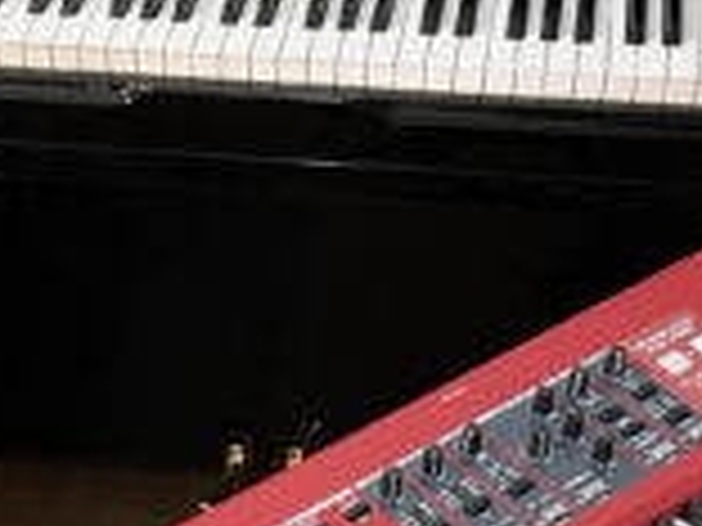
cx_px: 184
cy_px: 805
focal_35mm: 80
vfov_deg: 16.6
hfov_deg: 24.2
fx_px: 1622
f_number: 1.5
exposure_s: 1/50
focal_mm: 5.7
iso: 320
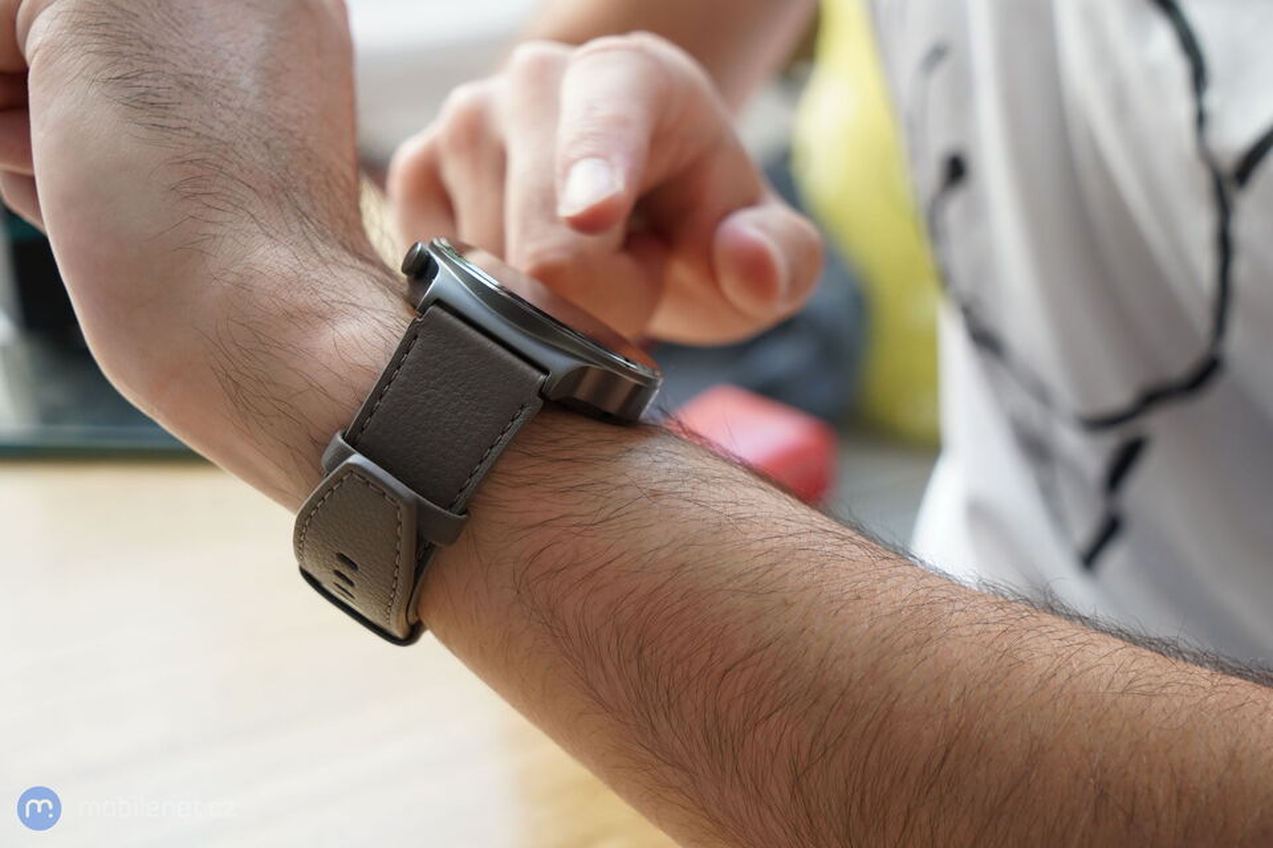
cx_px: 636
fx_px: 1980
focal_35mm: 56
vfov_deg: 24.2
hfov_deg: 35.6
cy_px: 424
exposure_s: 1/160
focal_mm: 56
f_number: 7.1
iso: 1250
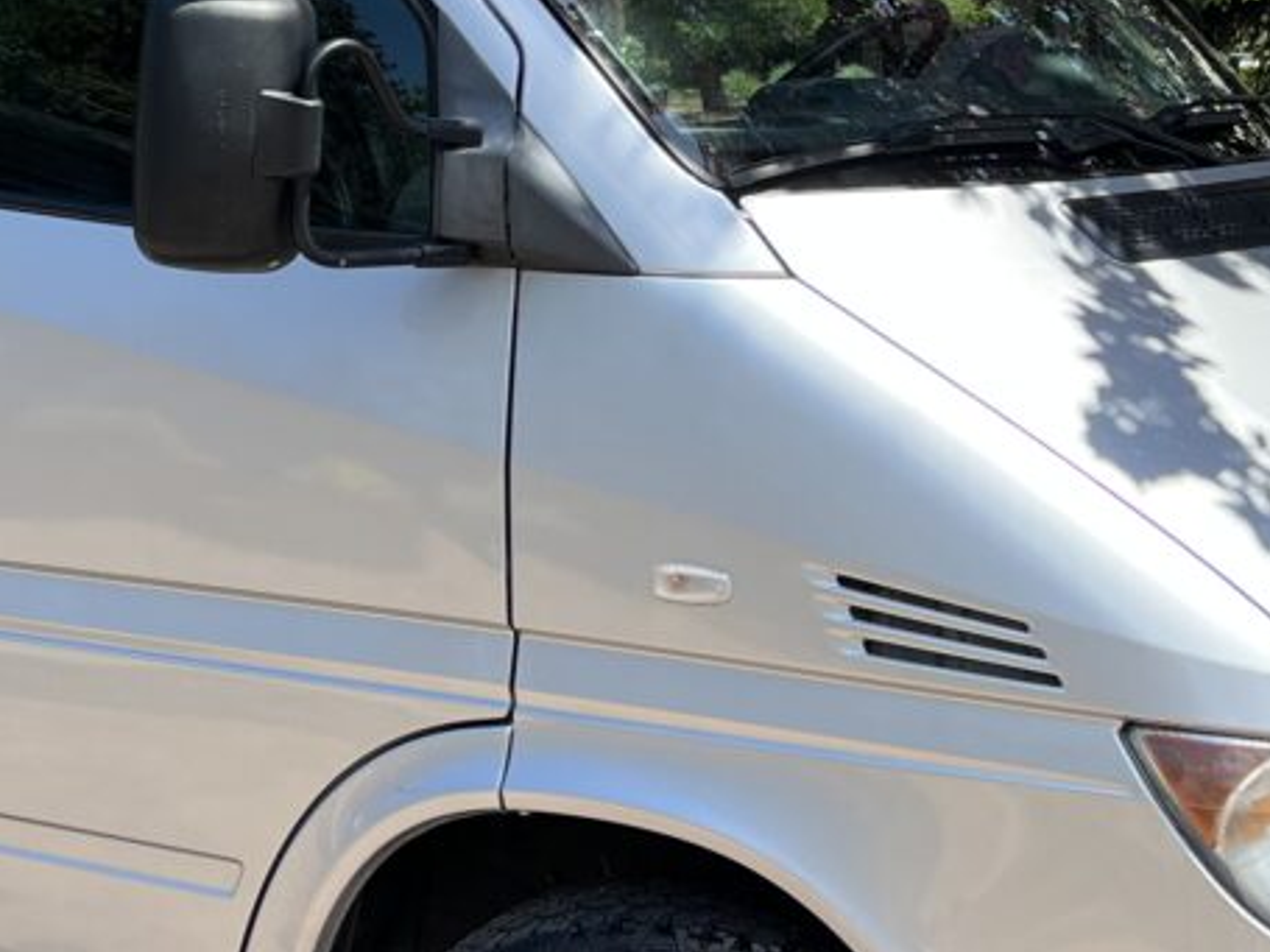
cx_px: 120
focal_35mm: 80
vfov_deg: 18.3
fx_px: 2934
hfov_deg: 23.7
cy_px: 282
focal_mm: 5.7
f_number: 1.5
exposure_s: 1/1669
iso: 50
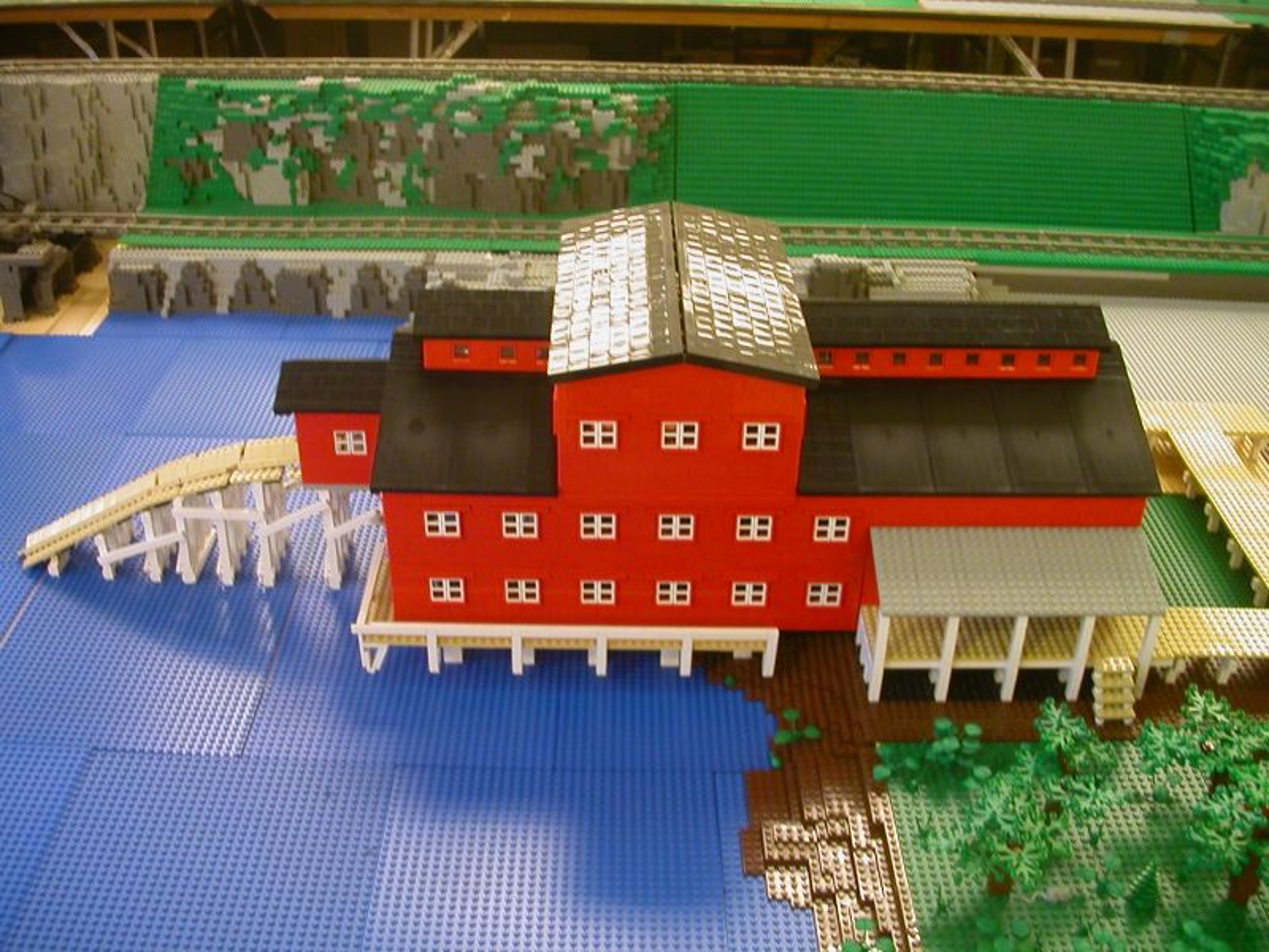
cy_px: 476
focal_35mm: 37
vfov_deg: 38.7
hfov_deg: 50.1
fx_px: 1356
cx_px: 634
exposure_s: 1/6.3
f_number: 2.7
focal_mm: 5.6
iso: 100
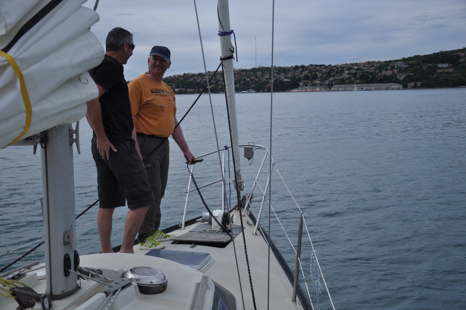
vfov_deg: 31.8
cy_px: 155
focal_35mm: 42
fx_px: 543
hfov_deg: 46.5
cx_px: 233
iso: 200
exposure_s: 1/2000
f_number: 4
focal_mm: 28
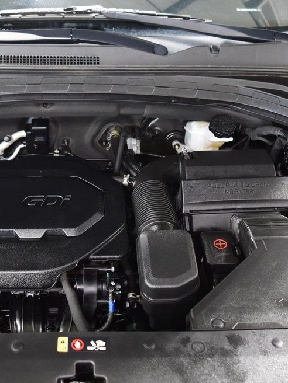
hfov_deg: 26.8
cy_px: 193
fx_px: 599
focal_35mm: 54
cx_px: 82
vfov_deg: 35.5
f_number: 3.5
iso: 1600
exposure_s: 1/15
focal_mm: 24
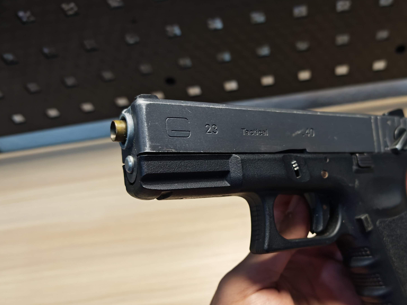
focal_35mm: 34
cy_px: 179
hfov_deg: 52.9
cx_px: 272
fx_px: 400
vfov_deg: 41.6
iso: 200
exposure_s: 1/100
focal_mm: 6.83
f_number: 2
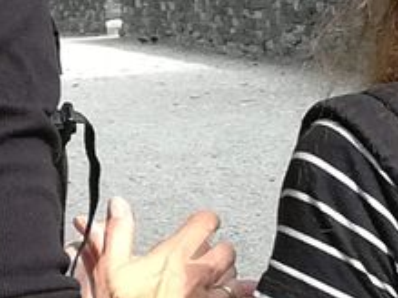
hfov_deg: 8.6
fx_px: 2632
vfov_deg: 6.5
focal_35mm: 229
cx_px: 245
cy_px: 256
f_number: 2.2
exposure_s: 1/243
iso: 50
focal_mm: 3.83
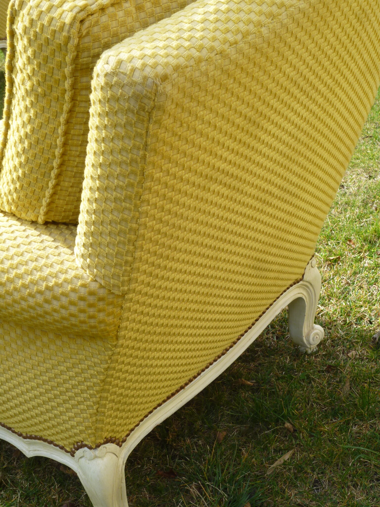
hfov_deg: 24.0
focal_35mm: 61
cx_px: 190
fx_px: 893
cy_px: 254
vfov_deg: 31.7
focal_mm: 10.8
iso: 80
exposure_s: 1/100
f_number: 4.6
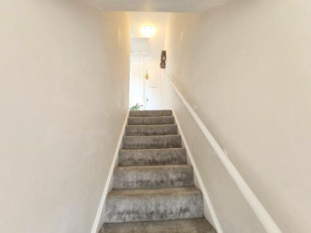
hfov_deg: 106.2
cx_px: 156
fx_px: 117
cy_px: 116
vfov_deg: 89.9
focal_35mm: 13
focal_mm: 2.2
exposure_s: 1/50
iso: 400
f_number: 2.2
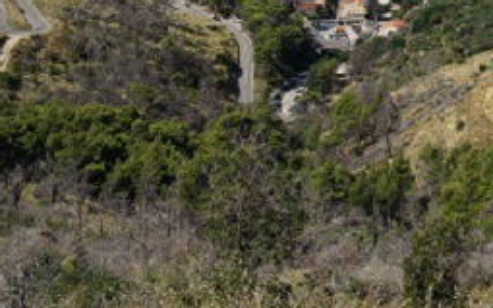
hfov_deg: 19.3
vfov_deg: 12.8
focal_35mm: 98
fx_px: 1316
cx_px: 673
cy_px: -114
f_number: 7.1
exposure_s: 1/125
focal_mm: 35
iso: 100
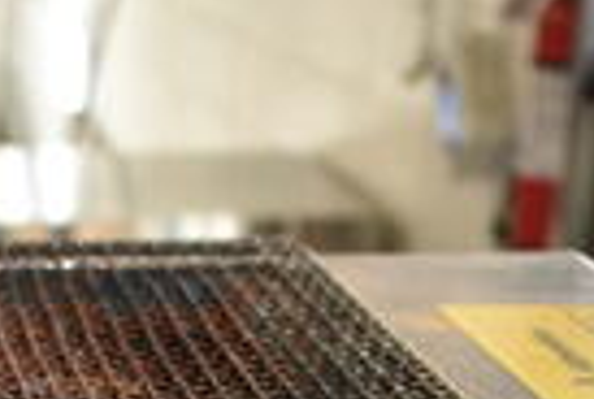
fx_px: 1984
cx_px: -156
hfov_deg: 16.2
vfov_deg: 10.9
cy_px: 668
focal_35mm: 120
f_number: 3.5
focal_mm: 18
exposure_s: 1/30
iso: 220
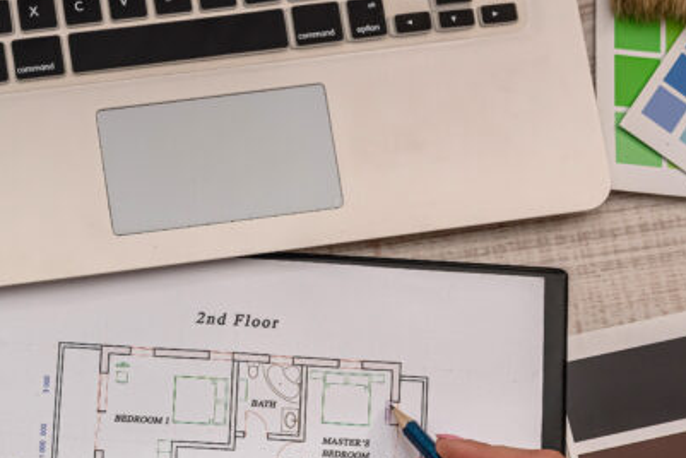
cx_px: 163
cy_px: 502
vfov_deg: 17.8
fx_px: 1411
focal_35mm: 74
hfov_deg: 26.9
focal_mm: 29
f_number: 7.1
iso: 250
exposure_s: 1/160
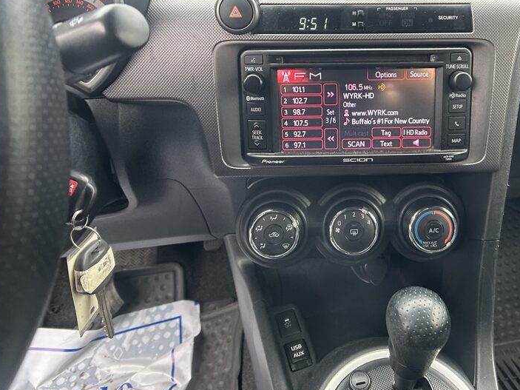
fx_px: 556
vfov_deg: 38.2
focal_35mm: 37
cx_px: 336
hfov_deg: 49.5
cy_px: 127
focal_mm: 5.7
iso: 160
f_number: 1.5
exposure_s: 1/60
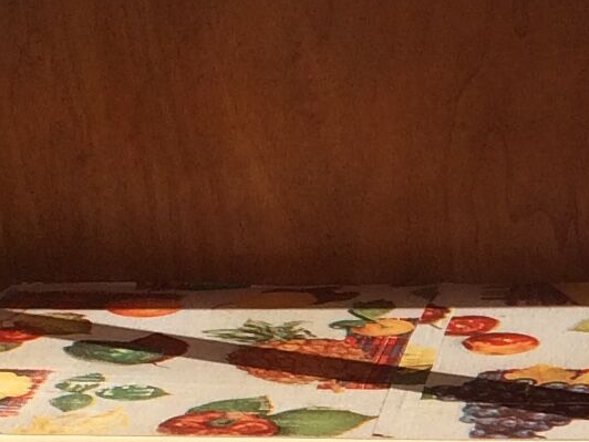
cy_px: 602
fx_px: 3029
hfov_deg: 10.8
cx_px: 849
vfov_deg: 8.2
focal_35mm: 178
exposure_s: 1/2415
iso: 32
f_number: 2.2
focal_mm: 4.15
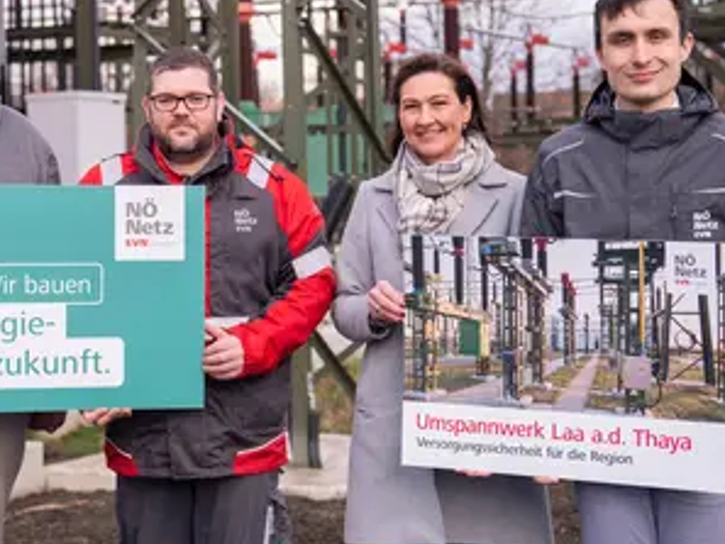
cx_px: 293
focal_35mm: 89
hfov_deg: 22.0
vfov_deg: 16.6
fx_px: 1865
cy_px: 199
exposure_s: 1/125
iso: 100
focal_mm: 55
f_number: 4
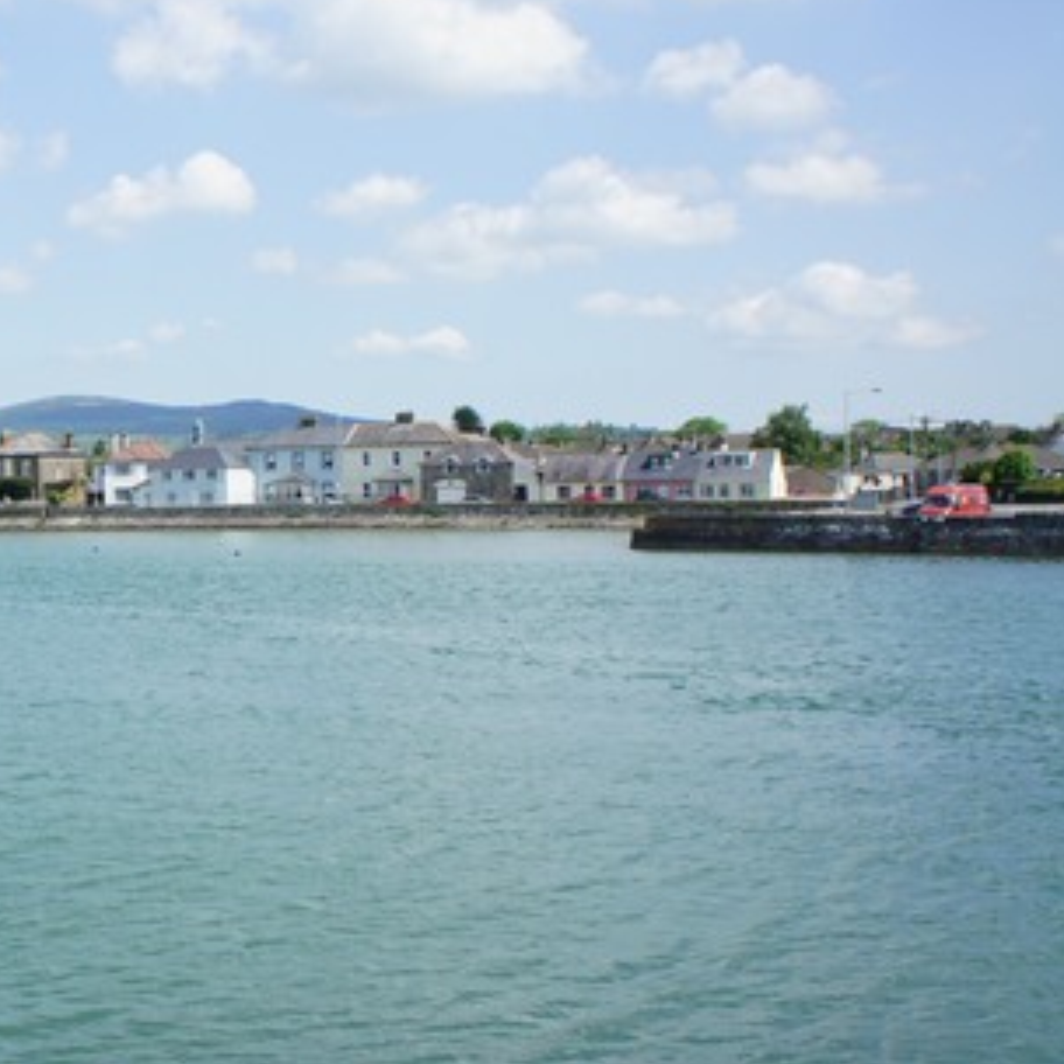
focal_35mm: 51
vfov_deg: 33.4
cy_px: 581
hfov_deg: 30.7
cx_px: -38
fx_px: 1770
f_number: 11
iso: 200
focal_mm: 19
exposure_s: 1/200
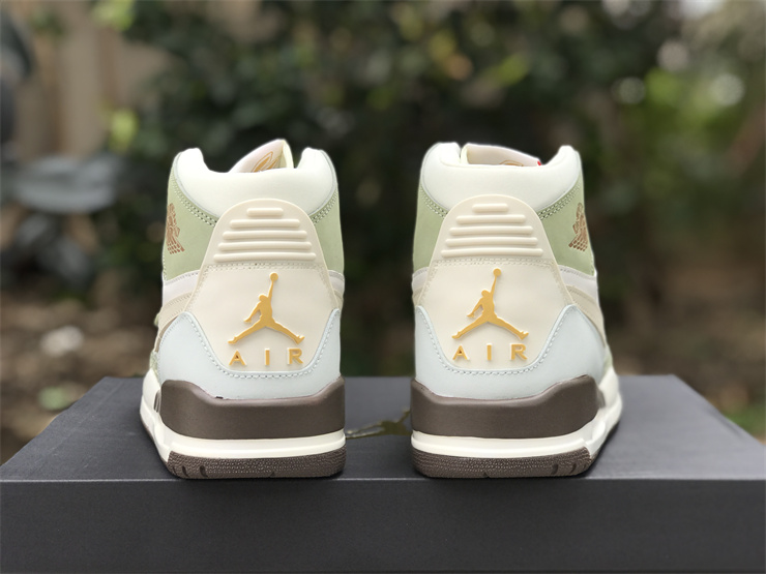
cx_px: 383
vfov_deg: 25.7
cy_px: 287
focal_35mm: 57
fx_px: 1261
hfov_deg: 33.8
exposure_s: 1/227
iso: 20
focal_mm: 6.6
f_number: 2.8
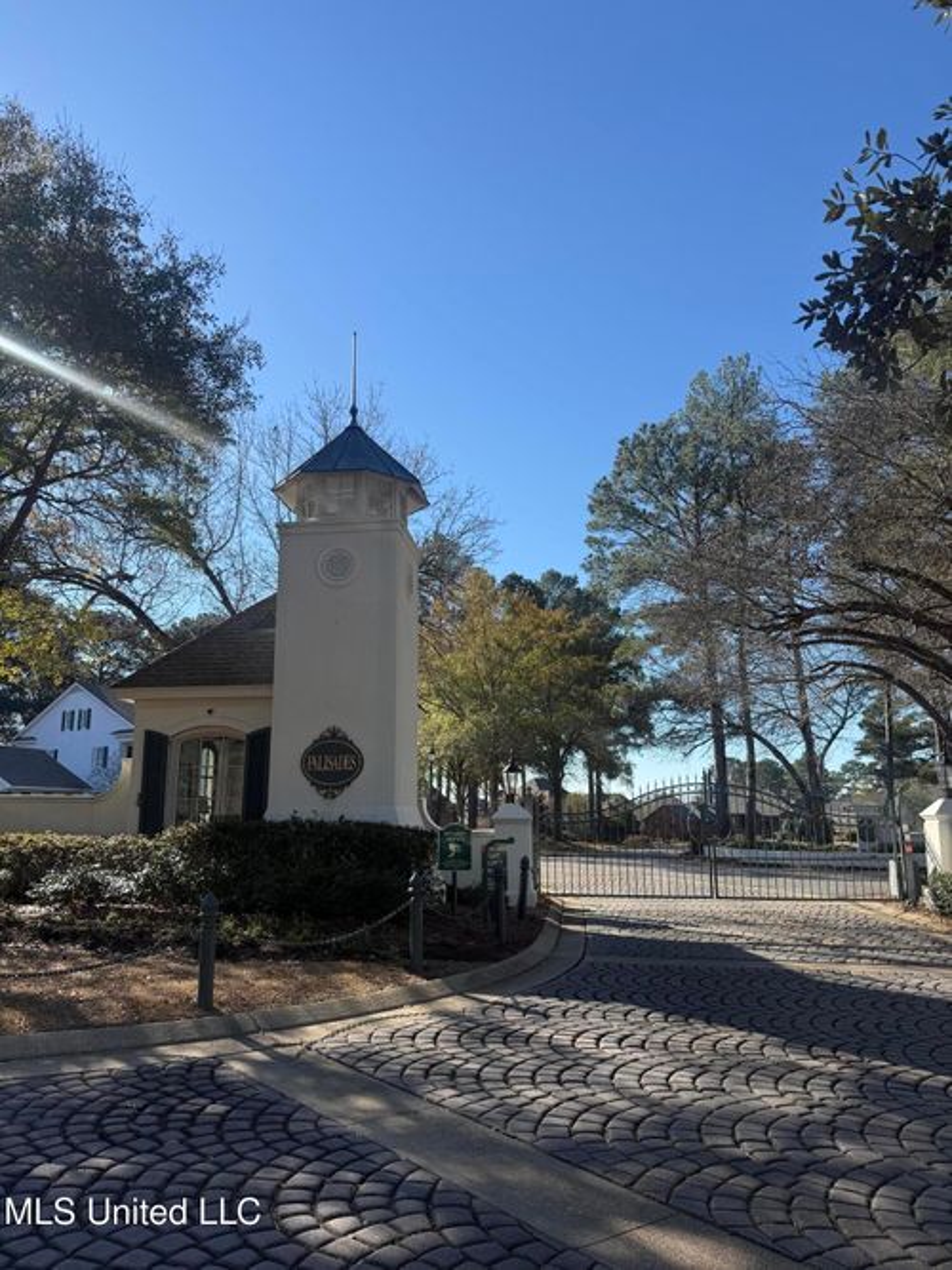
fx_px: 880
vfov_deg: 71.6
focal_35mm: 24
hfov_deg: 56.8
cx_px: 476
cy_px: 635
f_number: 1.78
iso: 80
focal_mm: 6.76
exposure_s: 1/3021
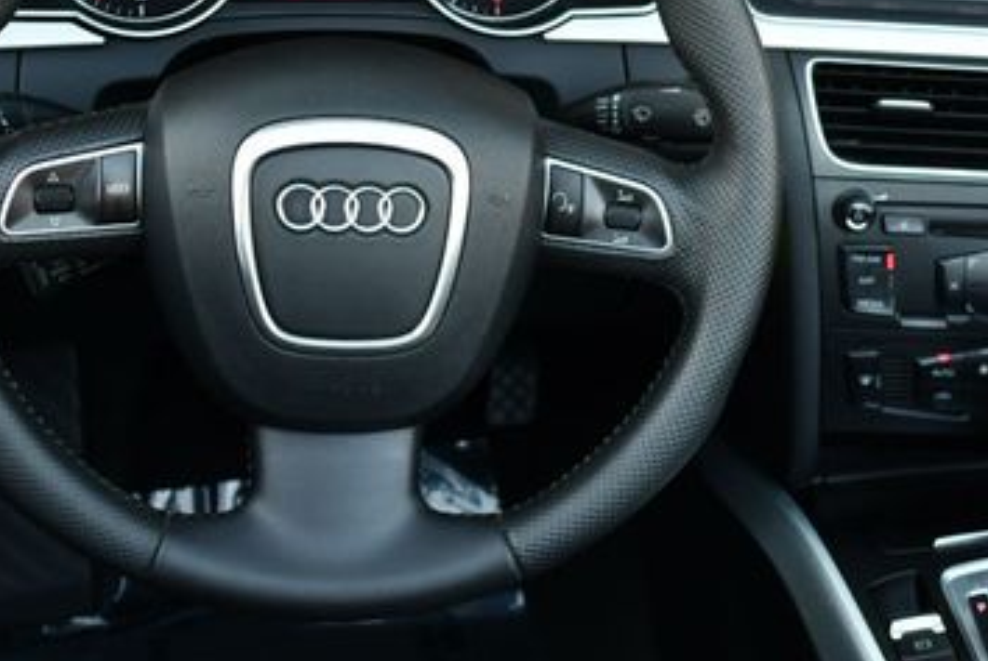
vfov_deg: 20.9
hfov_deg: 30.7
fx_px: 1786
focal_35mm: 65
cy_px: 240
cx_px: 639
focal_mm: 18
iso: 560
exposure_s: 1/250
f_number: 3.5
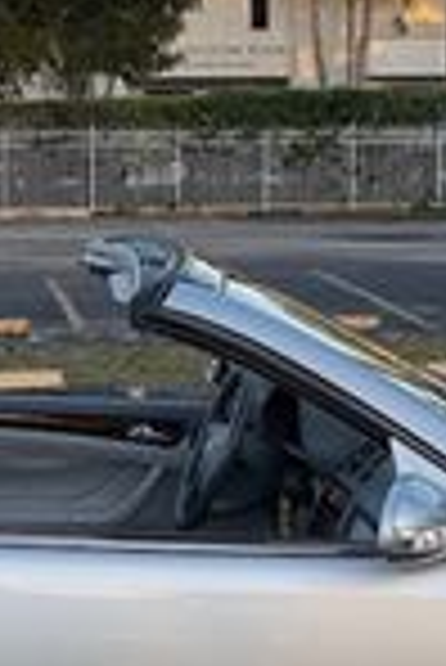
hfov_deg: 12.6
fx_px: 2002
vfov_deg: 18.9
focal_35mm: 108
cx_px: 32
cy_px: 238
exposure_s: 1/602
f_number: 1.78
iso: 100
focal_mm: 6.76
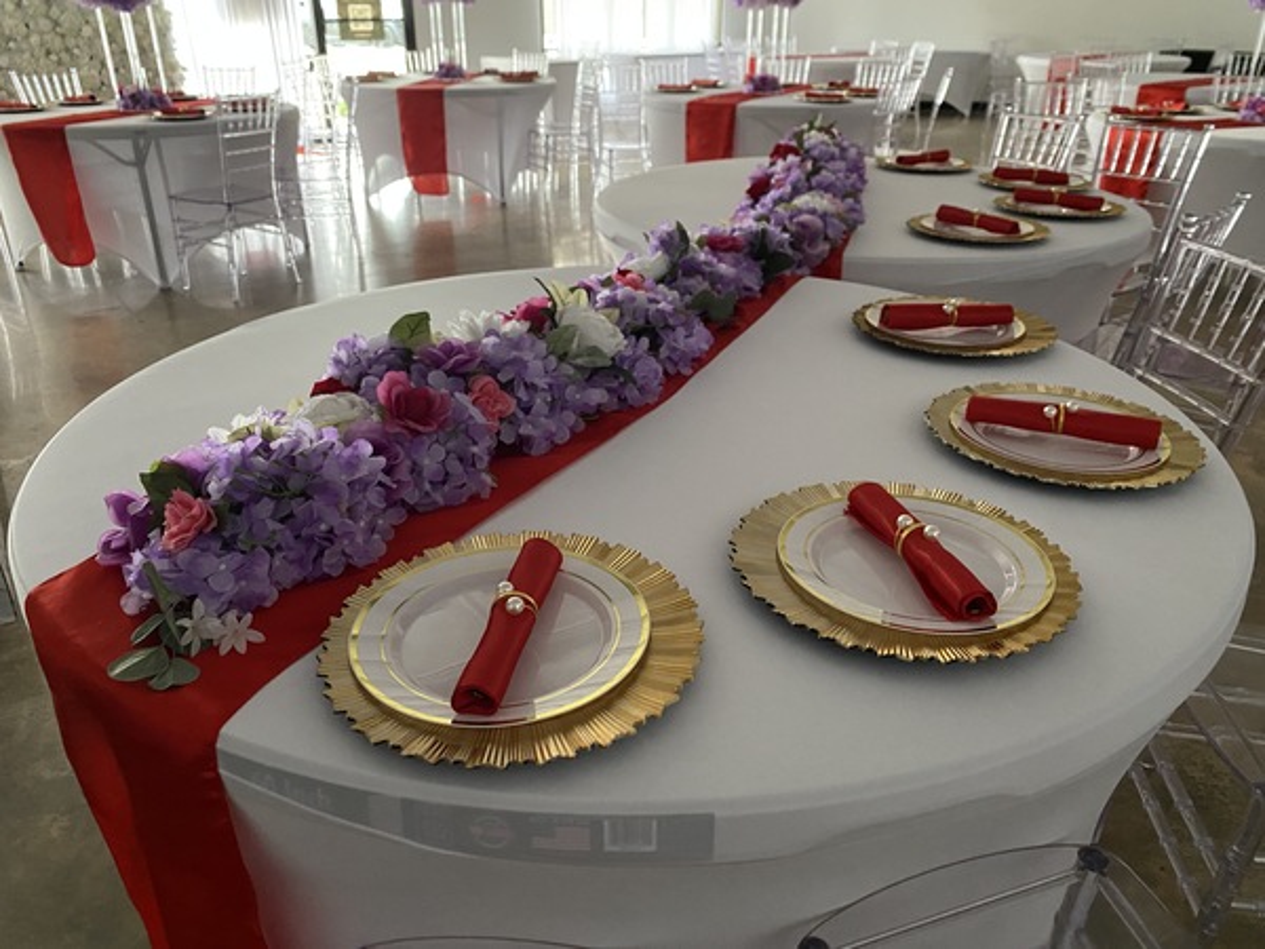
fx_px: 950
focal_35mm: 26
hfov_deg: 67.3
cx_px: 632
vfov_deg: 53.1
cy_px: 474
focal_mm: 4.25
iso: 500
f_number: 1.8
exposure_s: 1/30
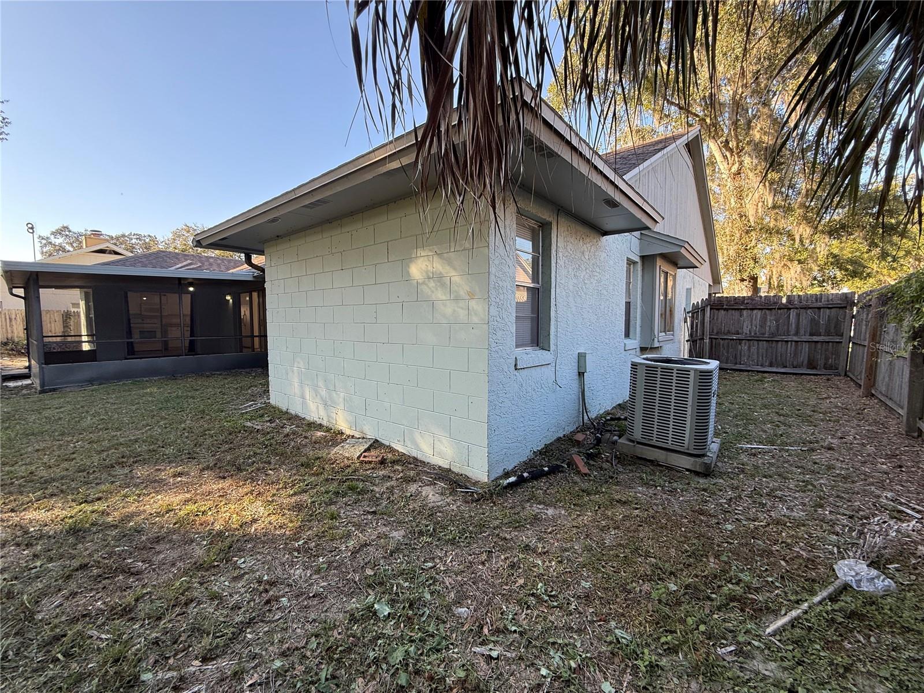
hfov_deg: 102.1
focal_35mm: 14
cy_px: 346
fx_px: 374
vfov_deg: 85.7
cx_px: 462
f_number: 2.2
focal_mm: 2.22
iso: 50
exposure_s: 1/132
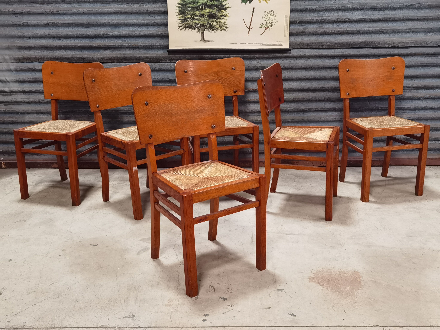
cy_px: 165
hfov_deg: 49.0
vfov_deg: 37.7
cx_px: 220
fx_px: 483
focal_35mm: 38
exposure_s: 1/33.3
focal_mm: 6.71
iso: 500
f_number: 1.9
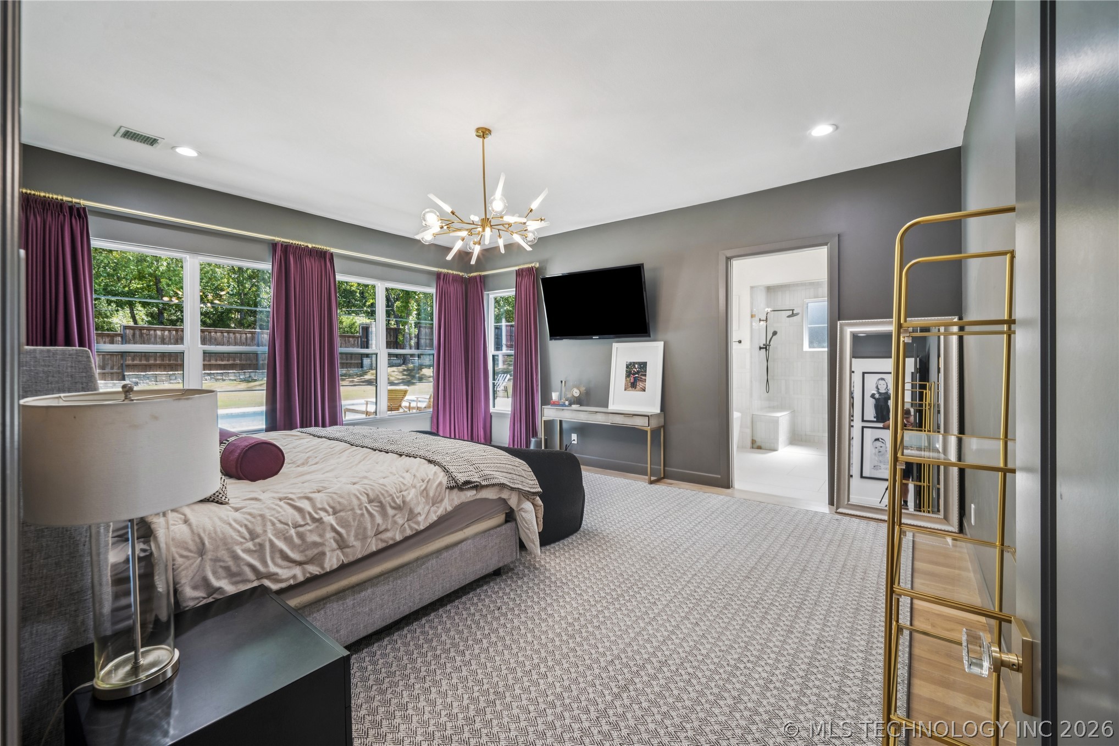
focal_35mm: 14
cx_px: 560
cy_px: 373
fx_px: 435
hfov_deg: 104.3
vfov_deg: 81.2
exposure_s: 1/13
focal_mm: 14
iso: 640
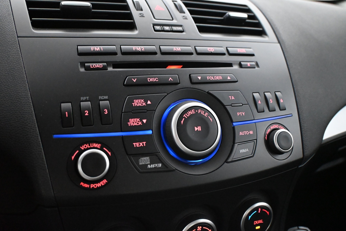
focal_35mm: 31
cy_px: 116
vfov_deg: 42.6
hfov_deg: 60.7
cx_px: 173
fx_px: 296
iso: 9000
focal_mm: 20.5
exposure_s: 1/60
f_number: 3.8
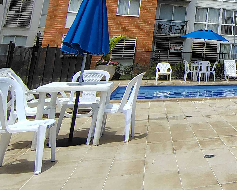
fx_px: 330
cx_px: 337
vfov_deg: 29.9
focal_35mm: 47
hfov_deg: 28.8
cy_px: 0
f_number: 2.2
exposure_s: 1/1429
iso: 100
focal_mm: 2.13
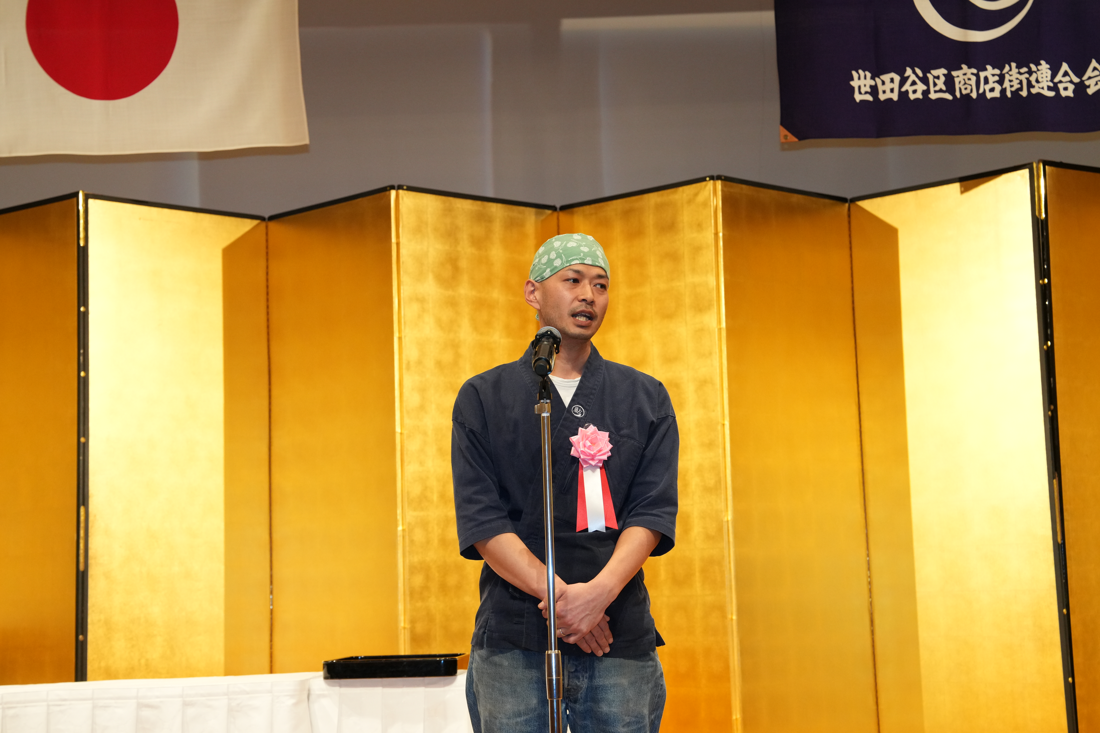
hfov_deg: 28.8
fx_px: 2139
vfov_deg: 19.5
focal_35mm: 70
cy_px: 366
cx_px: 550
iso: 2500
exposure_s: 1/200
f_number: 5.6
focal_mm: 70
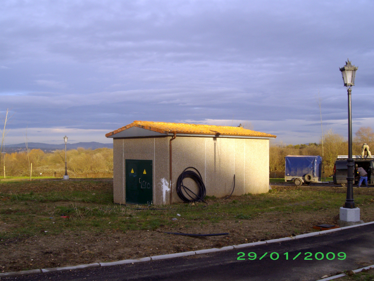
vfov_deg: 39.7
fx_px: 389
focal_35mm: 36
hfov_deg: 51.4
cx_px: 187
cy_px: 140
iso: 80
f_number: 4.8
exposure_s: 1/160
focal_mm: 6
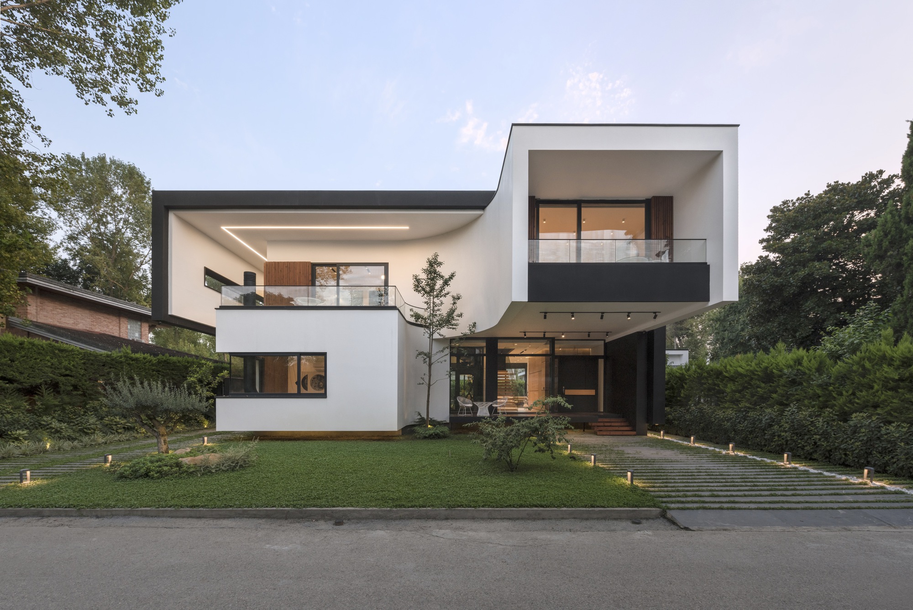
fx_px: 355
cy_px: 305
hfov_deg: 104.2
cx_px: 456
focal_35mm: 14
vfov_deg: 81.3
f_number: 11
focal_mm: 14
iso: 200
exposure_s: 1/6
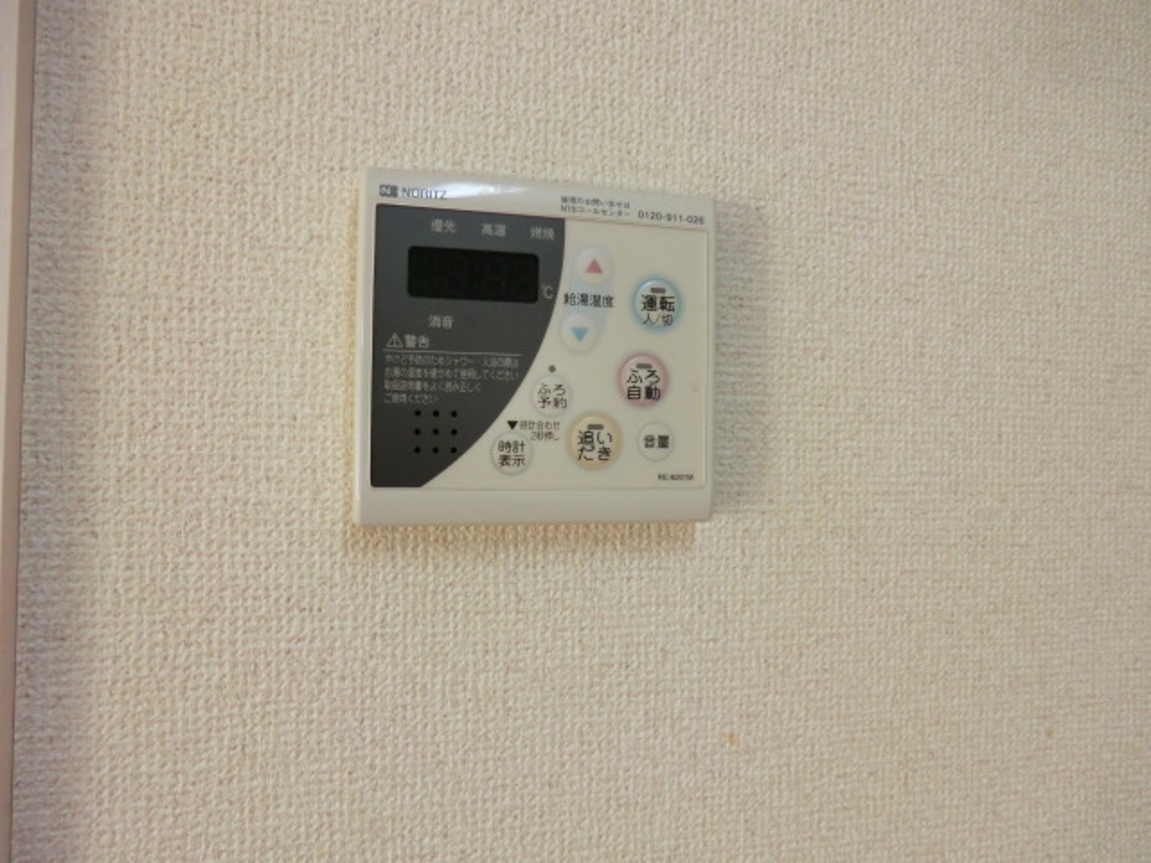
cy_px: 432
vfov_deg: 56.8
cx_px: 576
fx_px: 798
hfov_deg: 71.6
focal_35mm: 24
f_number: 3.2
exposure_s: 1/60
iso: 200
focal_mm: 4.3
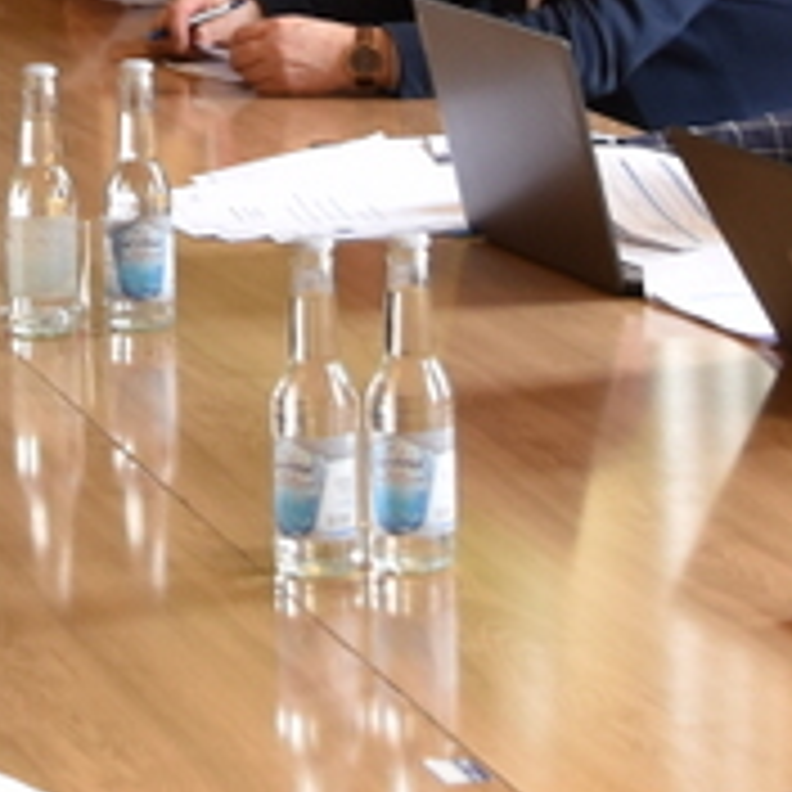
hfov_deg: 9.1
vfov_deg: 9.1
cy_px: 27
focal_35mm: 191
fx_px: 4944
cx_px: 104
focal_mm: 22
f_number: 3.8
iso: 220
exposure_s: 1/30
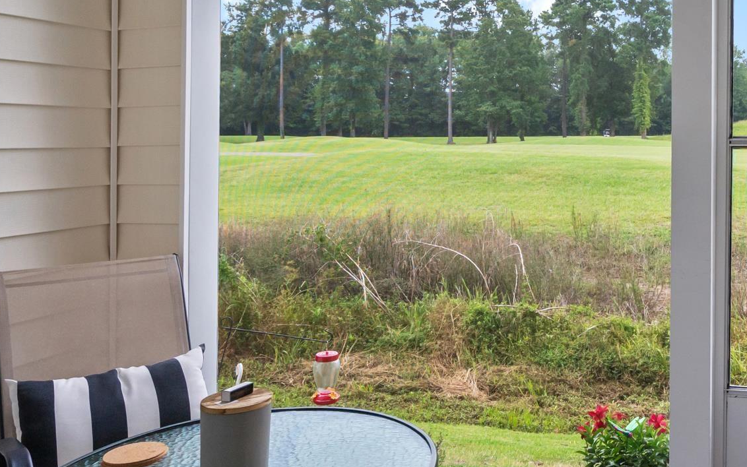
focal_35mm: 36
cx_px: 625
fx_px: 733
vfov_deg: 34.7
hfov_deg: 49.9
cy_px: 122
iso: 500
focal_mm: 16
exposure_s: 1/250
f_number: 8
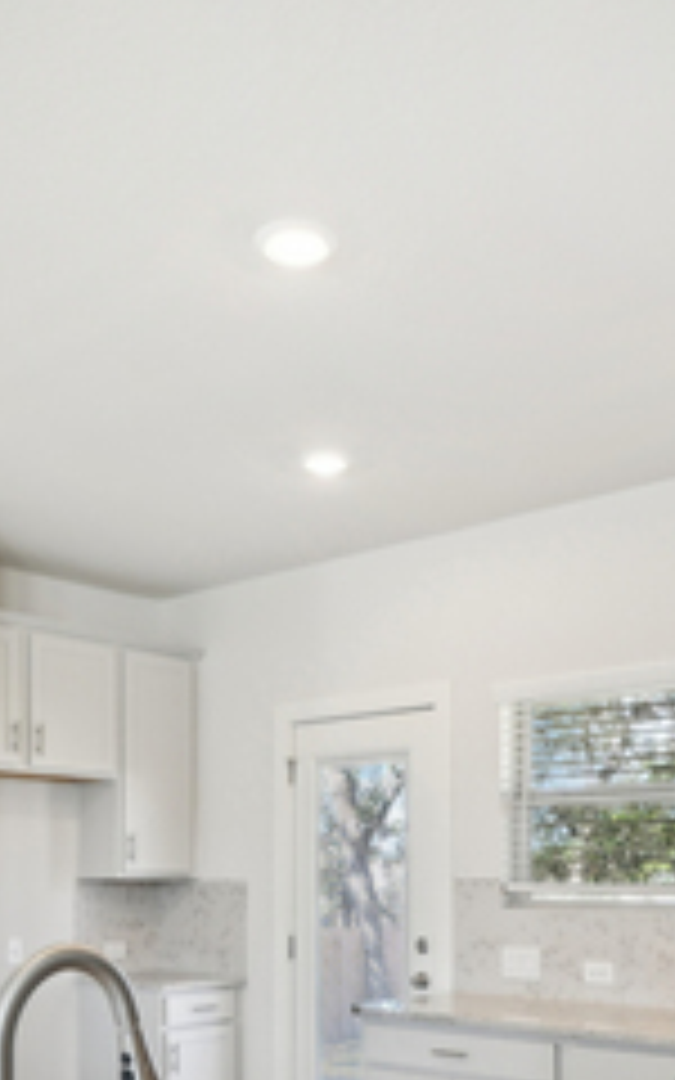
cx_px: 346
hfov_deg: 33.6
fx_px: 1118
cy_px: 871
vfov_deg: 48.5
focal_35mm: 38
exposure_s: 1/20
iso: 800
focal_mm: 14
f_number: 8
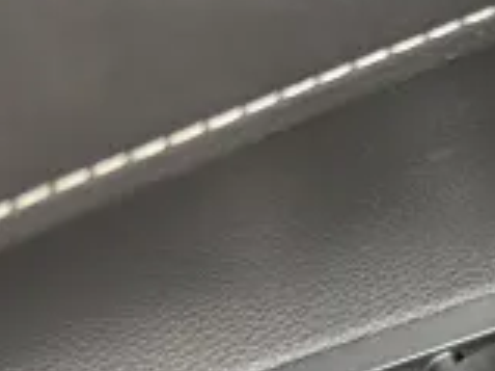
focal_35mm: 59
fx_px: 843
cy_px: 377
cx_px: 557
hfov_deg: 29.2
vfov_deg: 23.7
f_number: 1.6
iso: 200
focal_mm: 5.96
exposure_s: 1/60
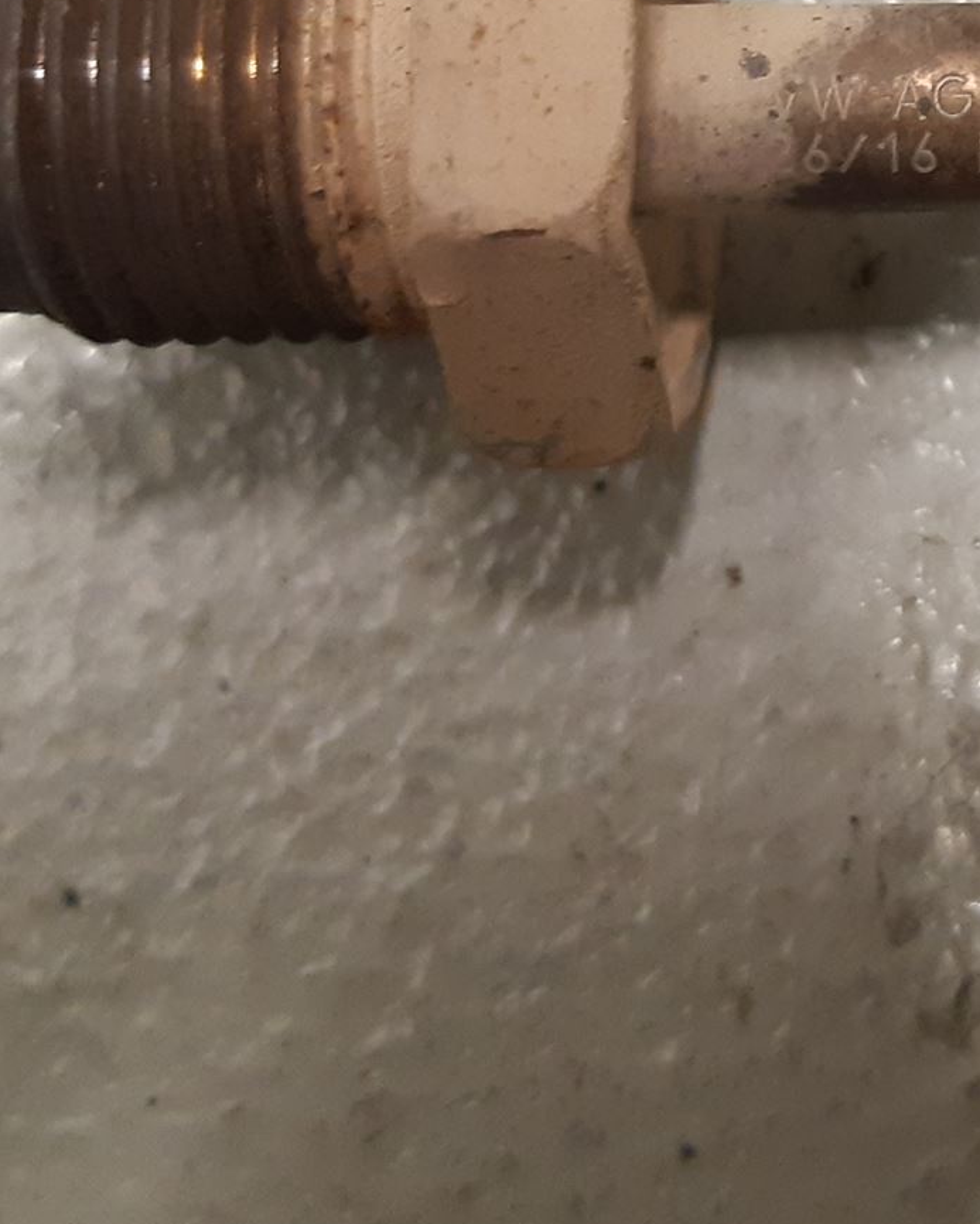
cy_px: 160
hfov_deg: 23.5
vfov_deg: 30.3
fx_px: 2175
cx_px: 1130
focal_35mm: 60
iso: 250
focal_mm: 3.93
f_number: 1.7
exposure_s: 1/33
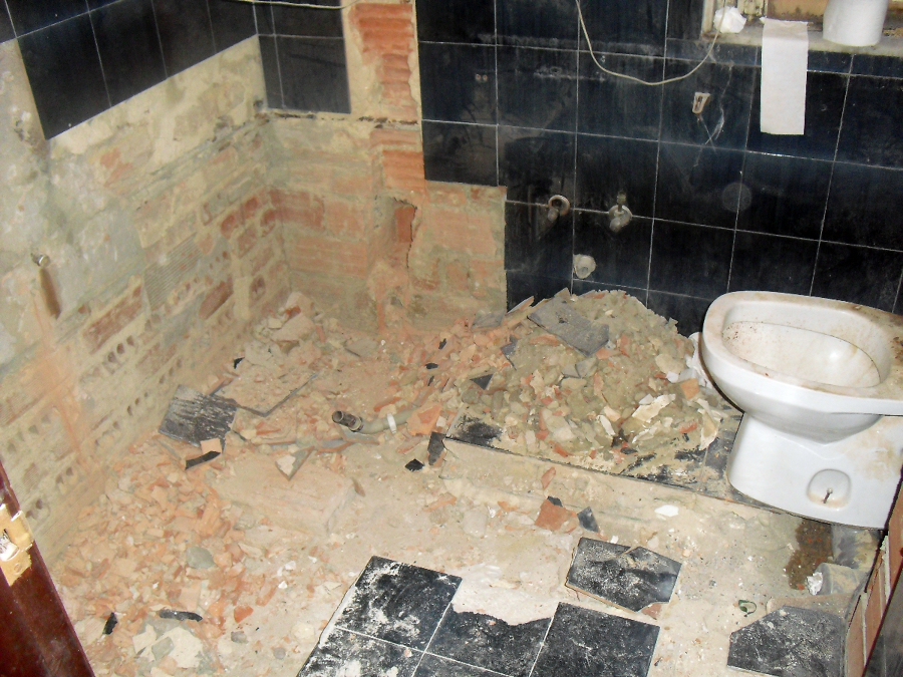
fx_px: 939
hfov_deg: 51.4
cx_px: 452
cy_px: 338
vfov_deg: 39.7
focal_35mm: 36
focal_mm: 6.3
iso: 400
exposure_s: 1/60
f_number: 3.1
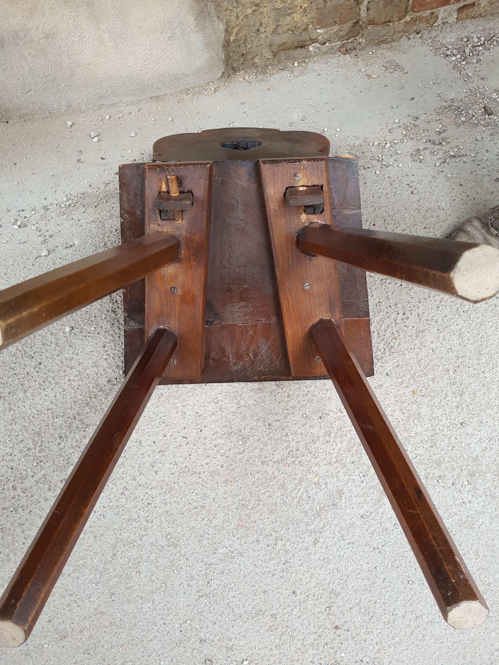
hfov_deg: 53.1
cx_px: 250
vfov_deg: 67.3
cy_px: 332
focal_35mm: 26
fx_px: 500
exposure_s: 1/50
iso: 64
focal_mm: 4.2
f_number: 1.7
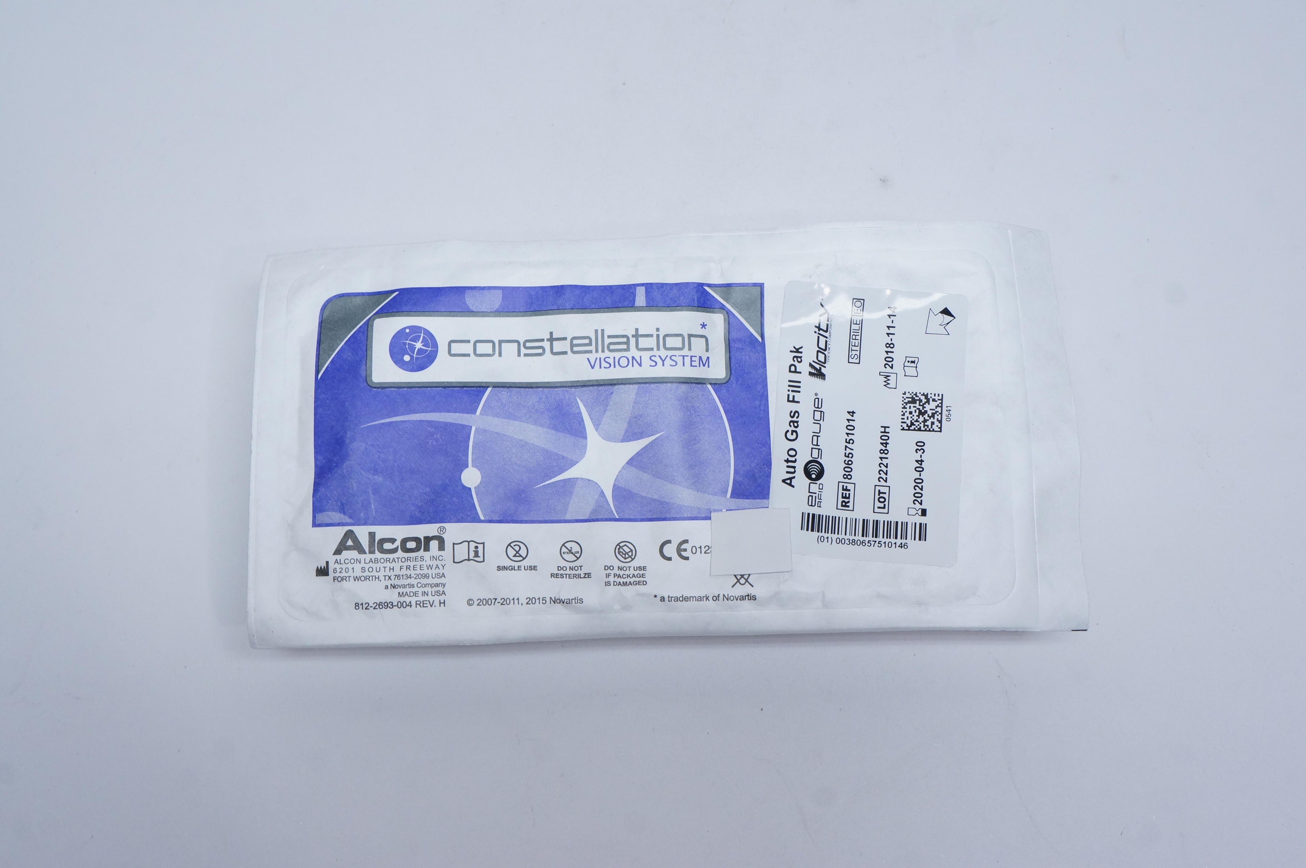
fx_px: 1576
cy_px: 434
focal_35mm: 44
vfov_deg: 30.8
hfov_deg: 45.0
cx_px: 653
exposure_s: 1/50
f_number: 9
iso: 800
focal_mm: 29
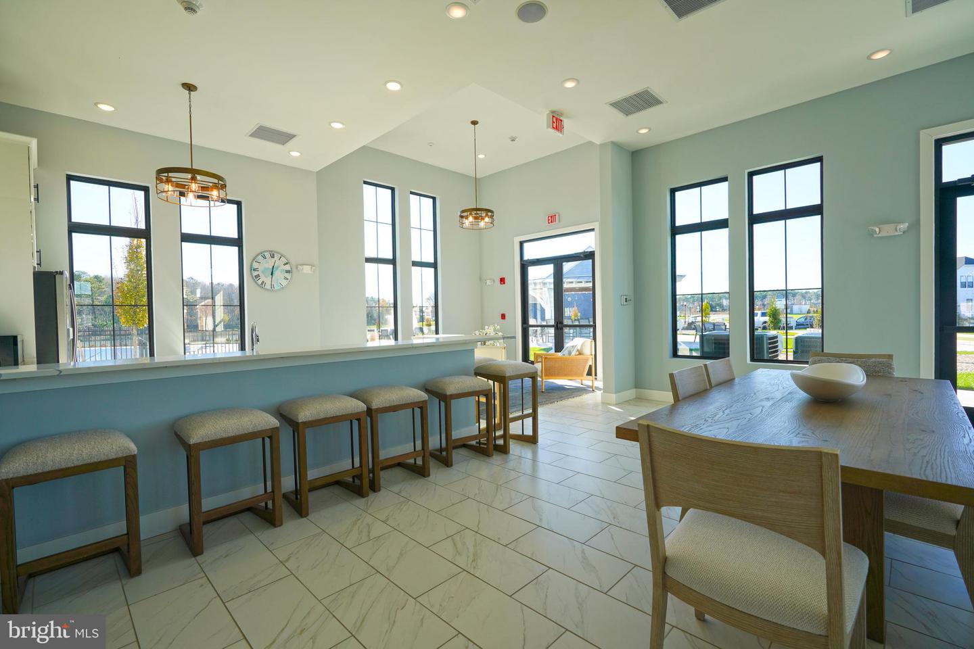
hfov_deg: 96.7
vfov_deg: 73.7
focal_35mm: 16
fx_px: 433
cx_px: 487
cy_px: 324
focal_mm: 16
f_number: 6.3
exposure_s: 1/160
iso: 100
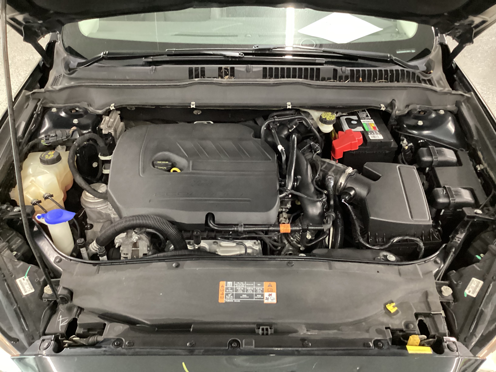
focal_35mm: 31
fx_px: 444
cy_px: 186
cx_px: 248
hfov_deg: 58.4
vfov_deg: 45.4
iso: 640
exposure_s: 1/20
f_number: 2.4
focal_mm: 3.3
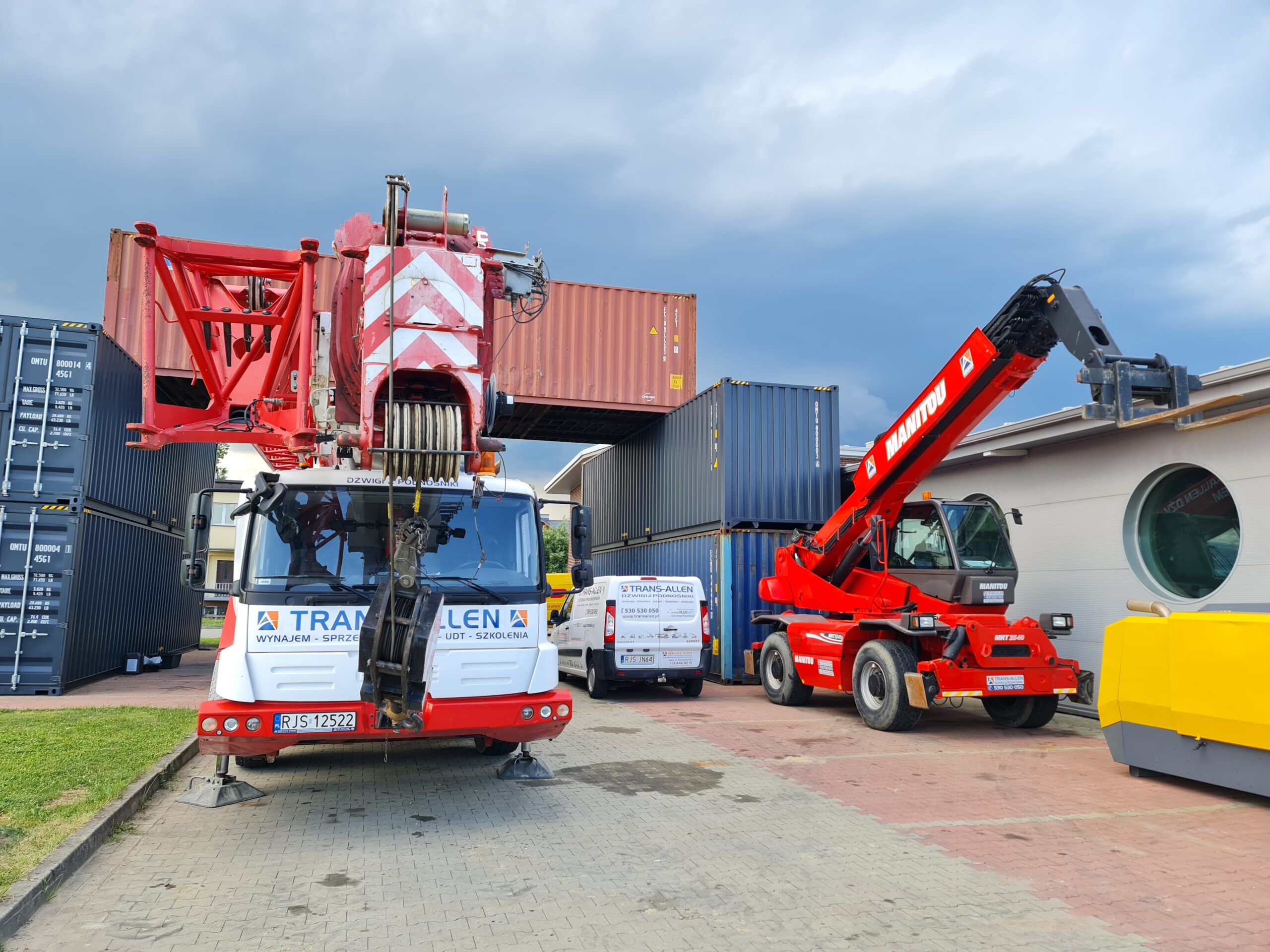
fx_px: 917
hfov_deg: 69.4
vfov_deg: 54.9
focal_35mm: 25
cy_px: 476
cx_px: 635
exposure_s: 1/100
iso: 50
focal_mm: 7
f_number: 1.8
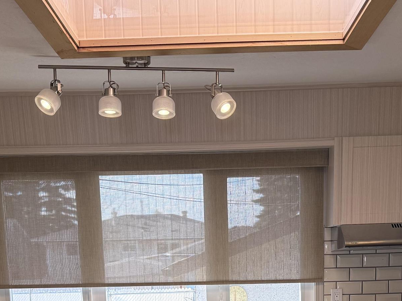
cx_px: 221
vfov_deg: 22.1
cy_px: 366
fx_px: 708
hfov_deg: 31.7
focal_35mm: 61
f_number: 1.78
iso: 80
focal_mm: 6.76
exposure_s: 1/303
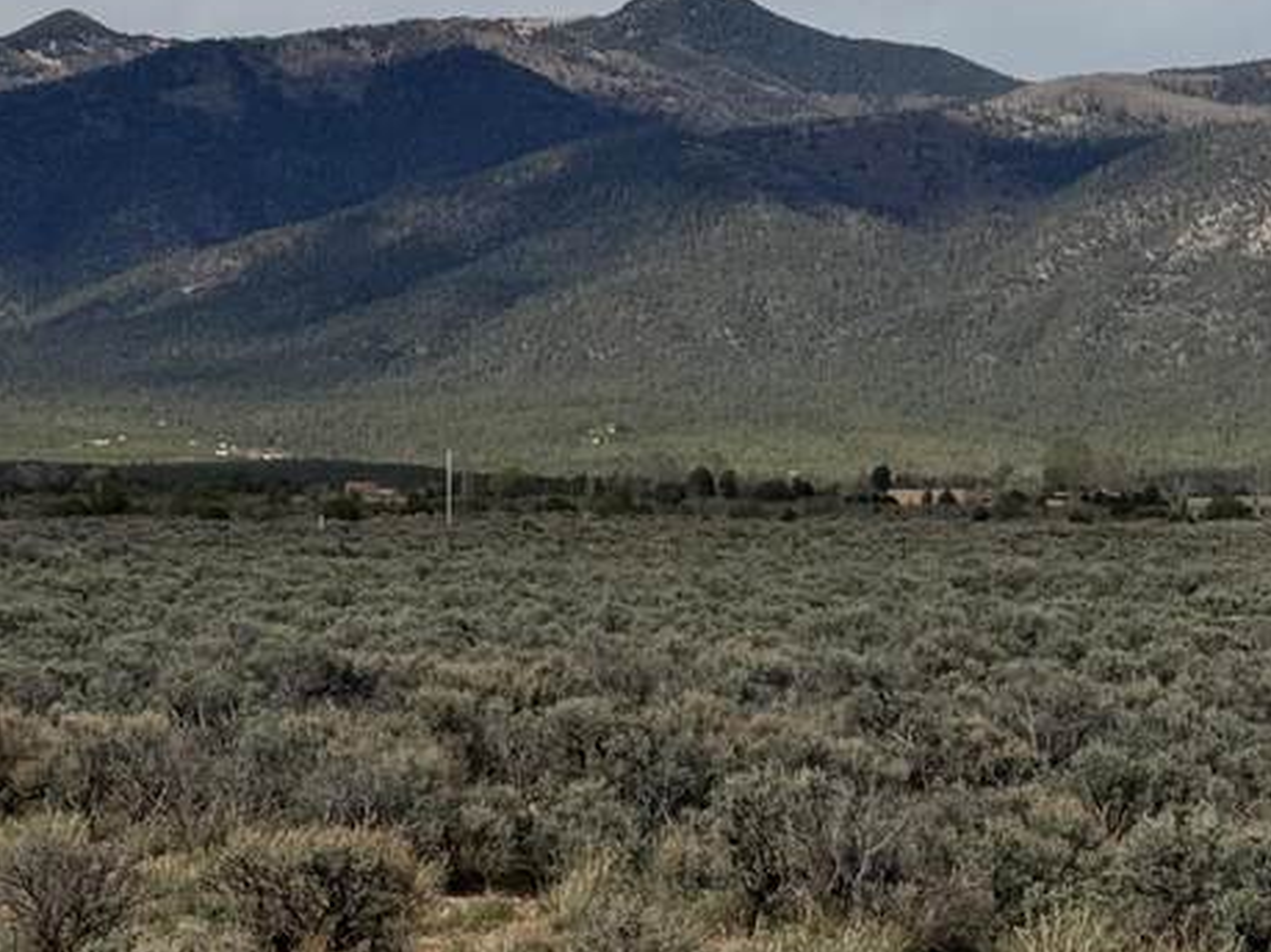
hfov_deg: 14.7
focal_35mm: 134
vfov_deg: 10.9
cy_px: -39
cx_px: 681
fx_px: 4919
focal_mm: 6.76
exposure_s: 1/7937
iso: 64
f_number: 1.78
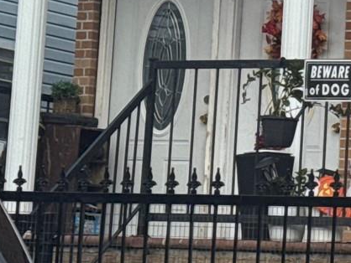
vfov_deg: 6.3
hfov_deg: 8.3
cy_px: -51
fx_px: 2384
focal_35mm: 235
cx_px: 488
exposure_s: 1/3425
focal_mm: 6.76
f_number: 1.78
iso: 64
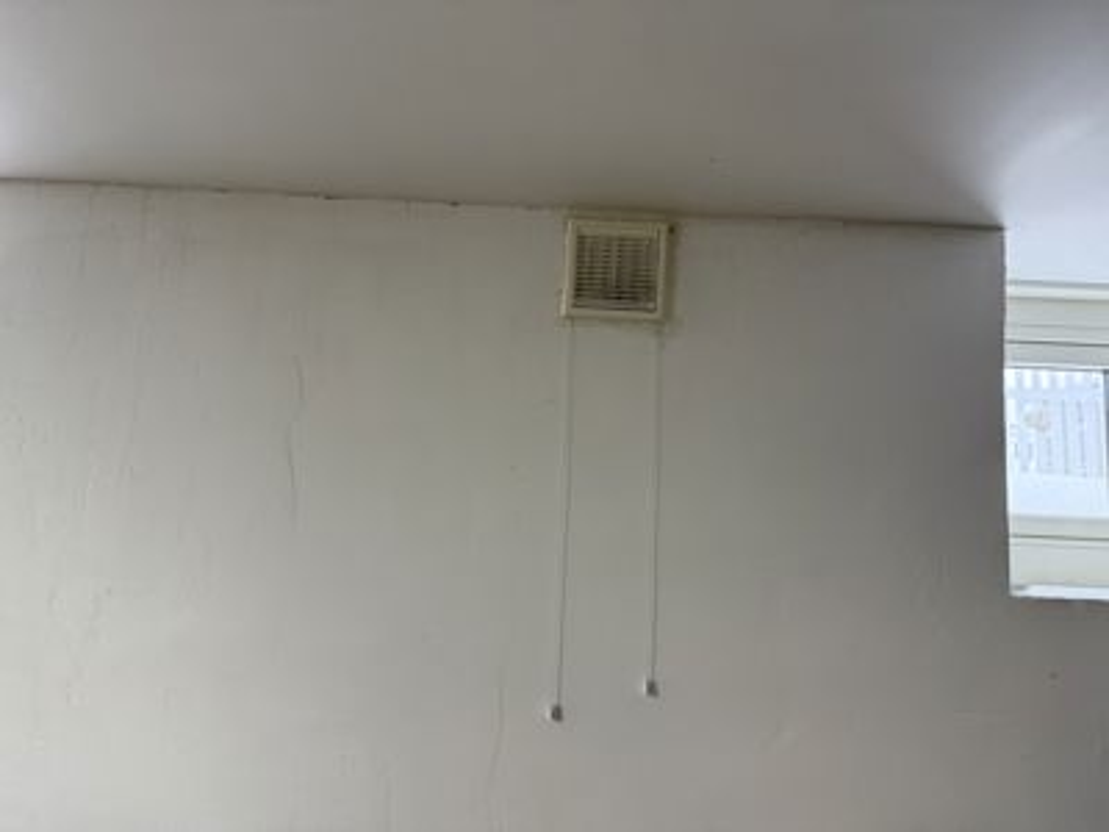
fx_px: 769
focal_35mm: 24
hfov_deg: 71.6
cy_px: 416
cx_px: 554
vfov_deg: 56.8
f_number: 1.78
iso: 400
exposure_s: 1/60
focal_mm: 6.76
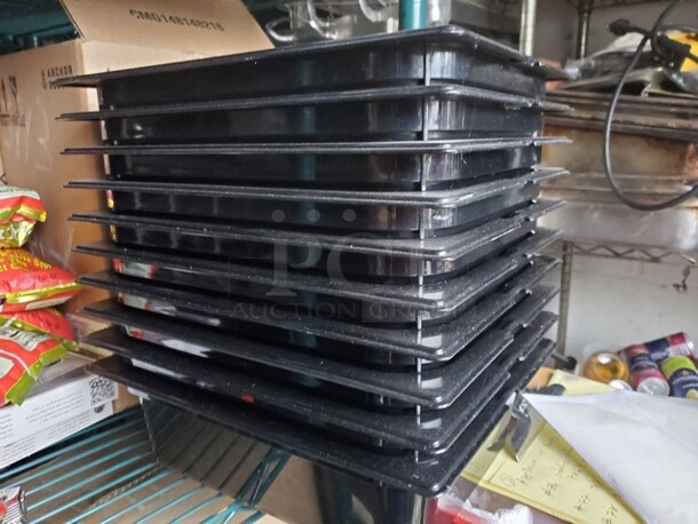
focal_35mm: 26
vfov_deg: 53.1
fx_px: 524
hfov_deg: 67.3
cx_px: 349
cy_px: 262
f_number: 1.5
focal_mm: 4.3
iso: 500
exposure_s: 1/25
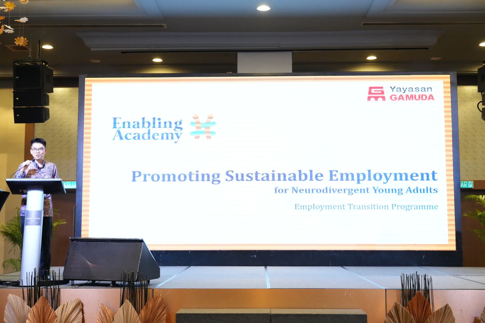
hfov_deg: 42.8
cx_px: 242
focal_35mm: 46
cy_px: 162
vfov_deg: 29.2
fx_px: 620
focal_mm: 46
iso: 6400
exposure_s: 1/160
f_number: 4
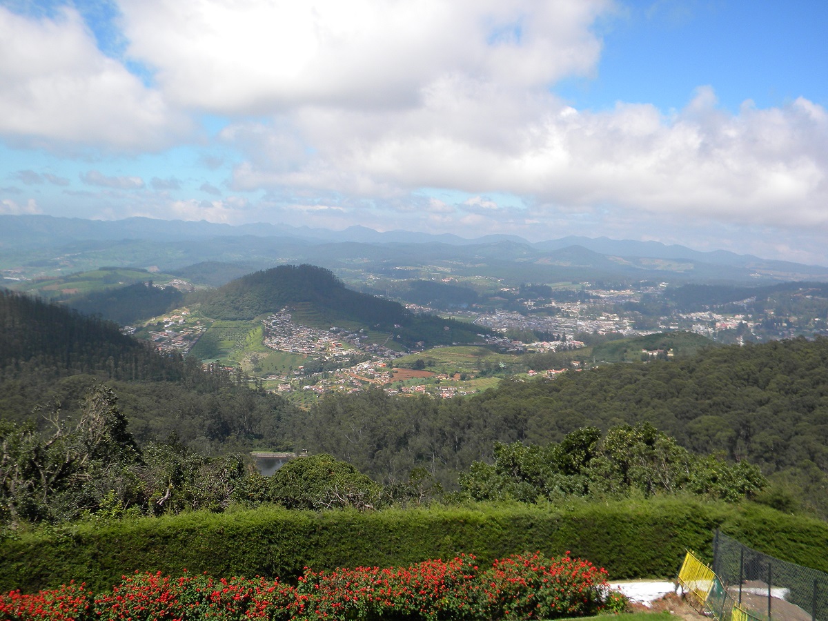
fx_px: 861
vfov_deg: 39.7
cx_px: 414
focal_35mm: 36
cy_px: 310
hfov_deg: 51.4
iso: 80
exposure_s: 1/216
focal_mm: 6.4
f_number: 7.4
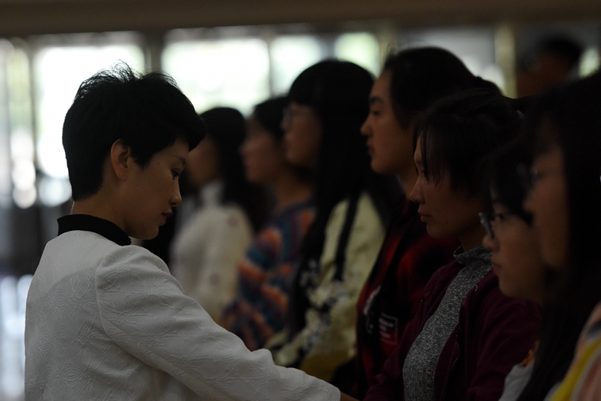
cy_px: 218
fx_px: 2521
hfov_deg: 13.6
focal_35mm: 151
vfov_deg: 9.1
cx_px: 281
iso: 3200
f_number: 2.8
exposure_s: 1/2000
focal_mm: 135
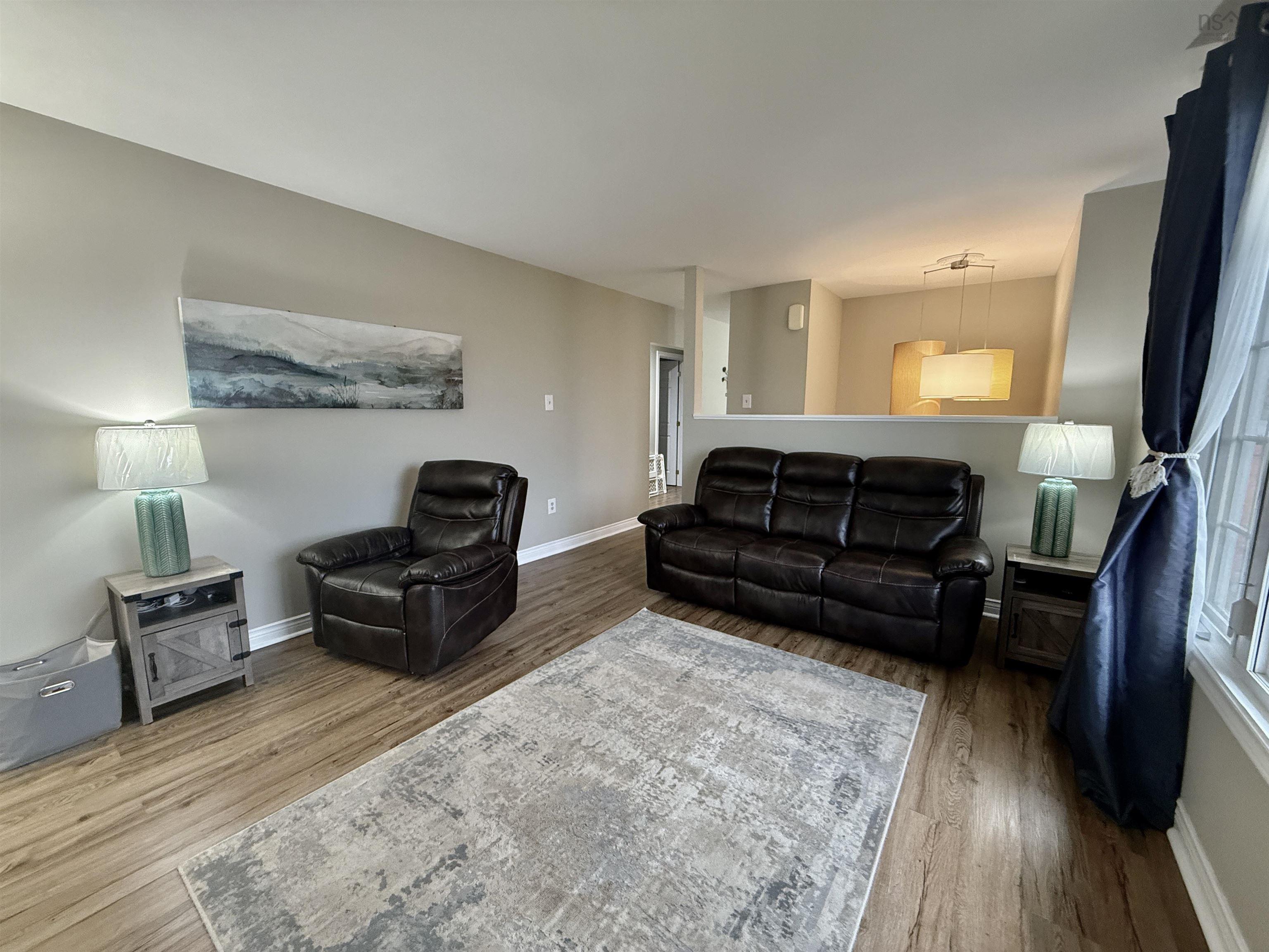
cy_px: 476
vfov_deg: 85.7
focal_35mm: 14
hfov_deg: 102.1
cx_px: 634
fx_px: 513
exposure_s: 1/60
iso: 400
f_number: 2.2
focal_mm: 2.22
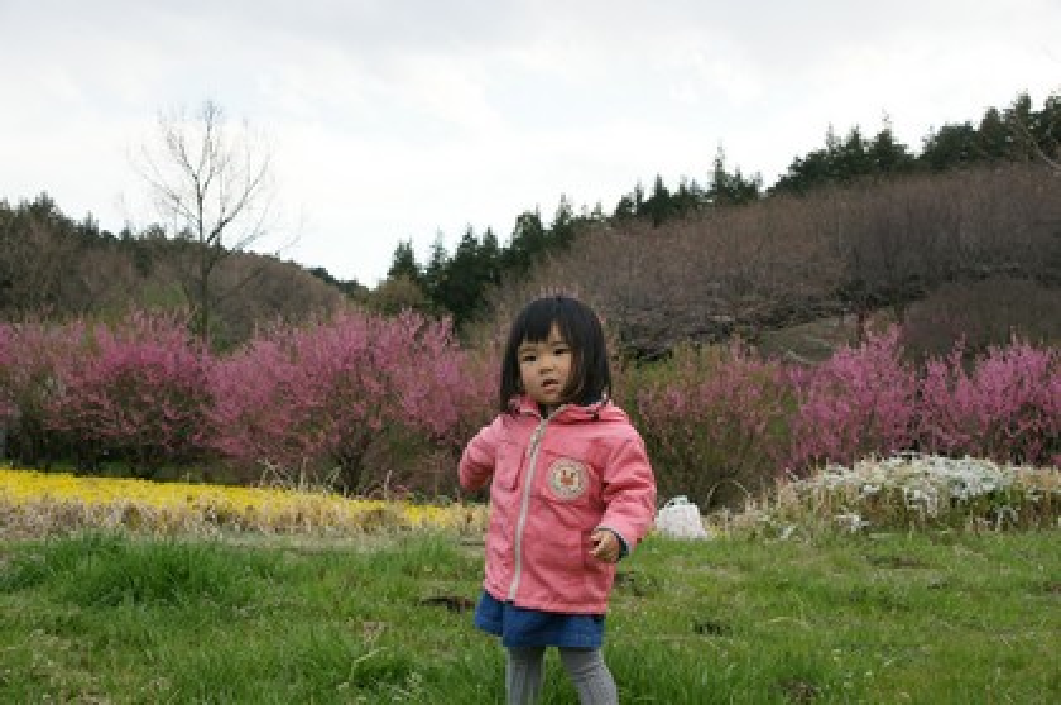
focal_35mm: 39
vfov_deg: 34.1
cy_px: 352
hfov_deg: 49.6
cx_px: 530
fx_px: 1148
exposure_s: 1/250
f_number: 6.3
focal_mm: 26
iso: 200
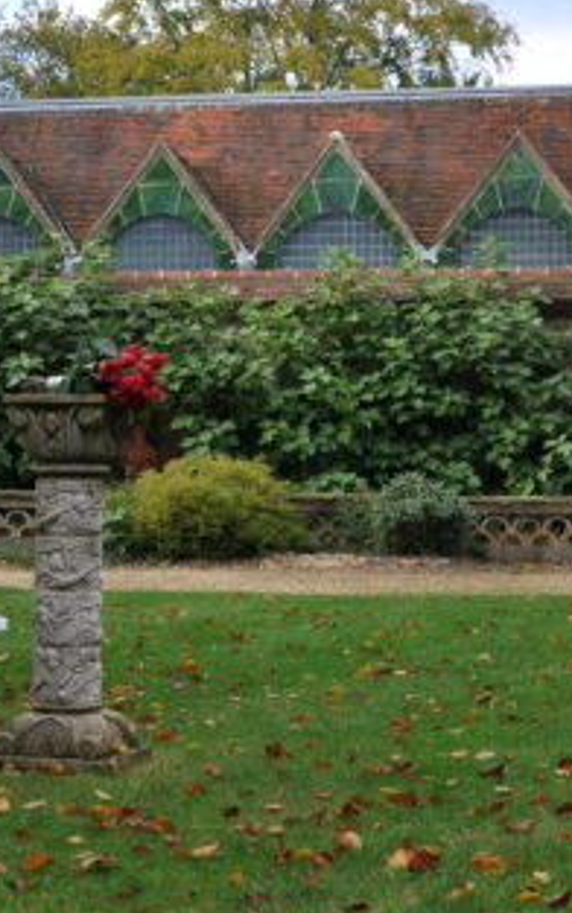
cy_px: 295
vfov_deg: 28.0
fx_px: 1818
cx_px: 251
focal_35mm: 73
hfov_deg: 17.9
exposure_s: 1/125
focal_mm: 22
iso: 220
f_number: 5.6
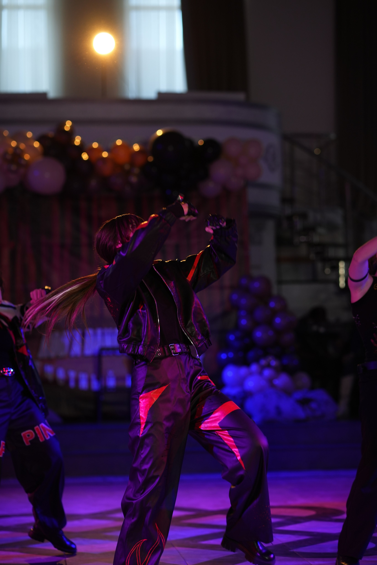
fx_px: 1335
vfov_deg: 23.9
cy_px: 282
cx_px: 188
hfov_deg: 16.1
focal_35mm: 85
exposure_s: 1/400
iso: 800
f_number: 2.2
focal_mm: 85
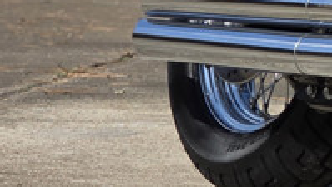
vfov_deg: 3.0
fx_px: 3557
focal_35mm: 404
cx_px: 623
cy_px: -167
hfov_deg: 5.3
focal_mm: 7.9
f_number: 2.4
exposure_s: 1/2607
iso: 50
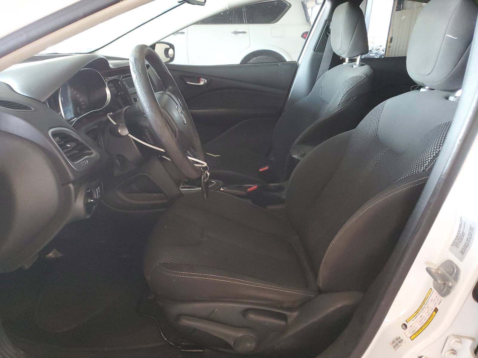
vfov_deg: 53.1
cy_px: 179
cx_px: 239
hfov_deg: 67.3
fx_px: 359
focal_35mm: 26
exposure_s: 1/60.2
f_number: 1.5
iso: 367
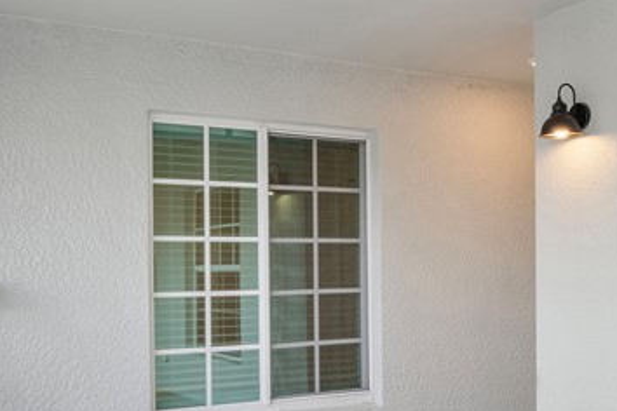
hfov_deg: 40.1
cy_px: 267
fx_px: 840
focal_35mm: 49
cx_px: 374
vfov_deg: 27.4
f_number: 8
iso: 400
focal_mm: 16
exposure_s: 1/60
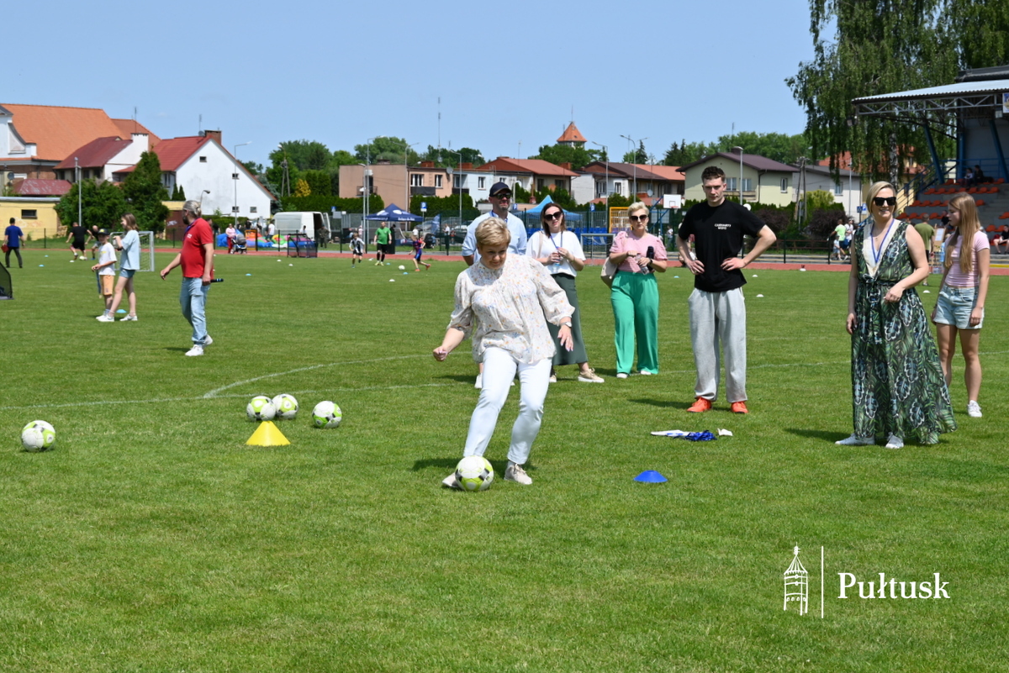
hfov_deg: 41.1
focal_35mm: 48
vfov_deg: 28.1
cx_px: 504
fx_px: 1346
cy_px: 336
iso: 100
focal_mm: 48
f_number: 7.1
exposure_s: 1/400
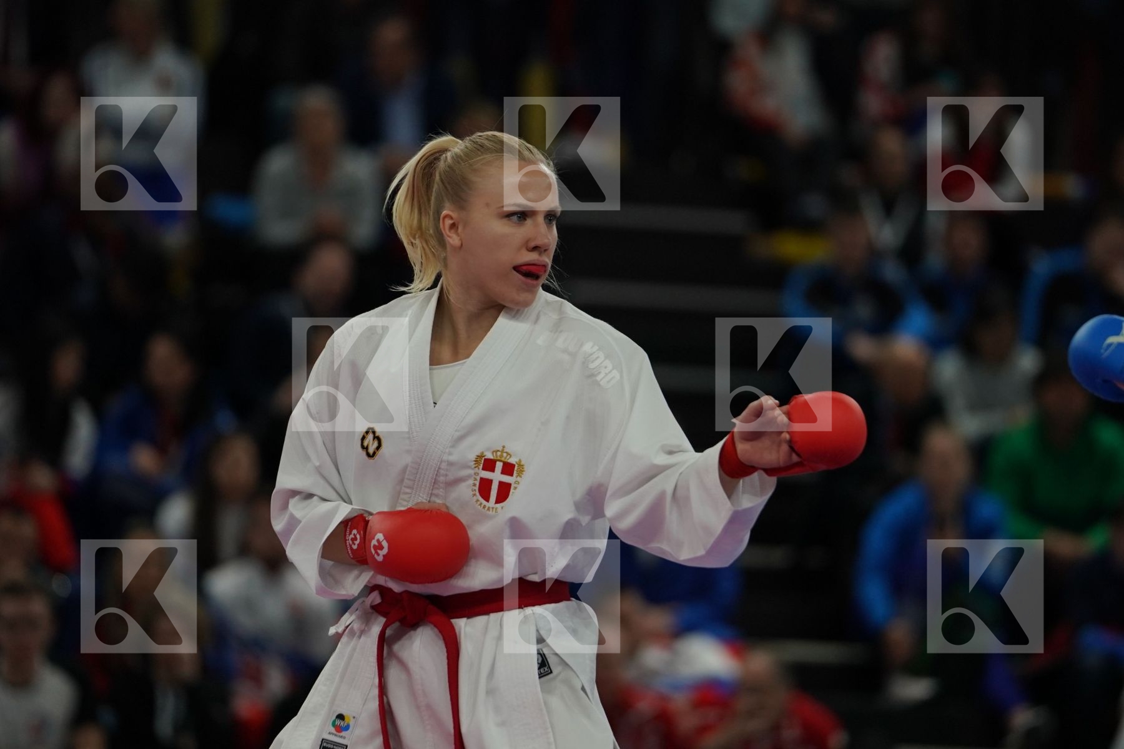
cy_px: 374
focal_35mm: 300
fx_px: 9366
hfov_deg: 6.9
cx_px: 562
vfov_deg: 4.6
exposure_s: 1/1000
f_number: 2.8
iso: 1000
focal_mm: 200
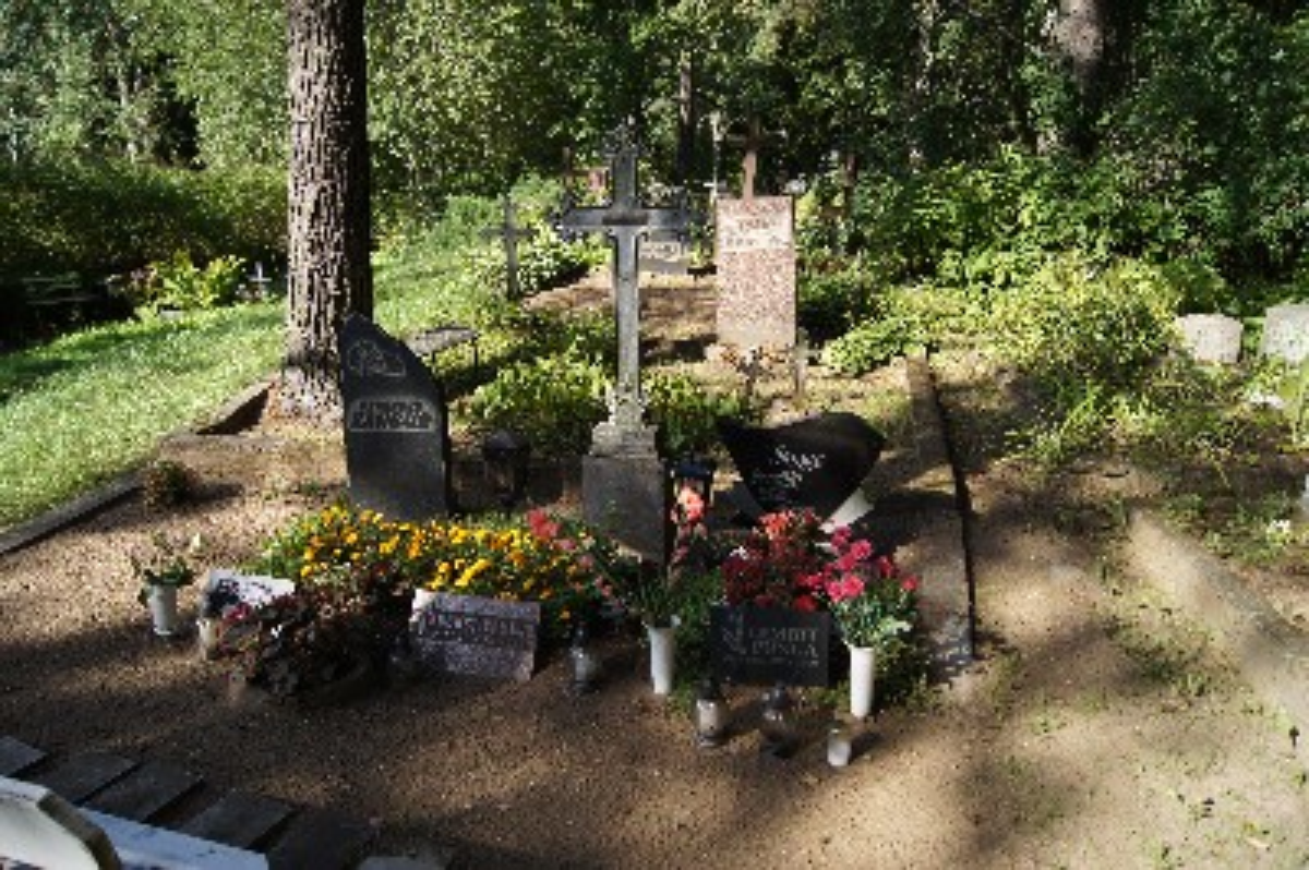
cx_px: 654
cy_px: 435
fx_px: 981
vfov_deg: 47.9
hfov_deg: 67.4
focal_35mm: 27
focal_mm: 18
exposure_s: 1/400
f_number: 3.5
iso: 100
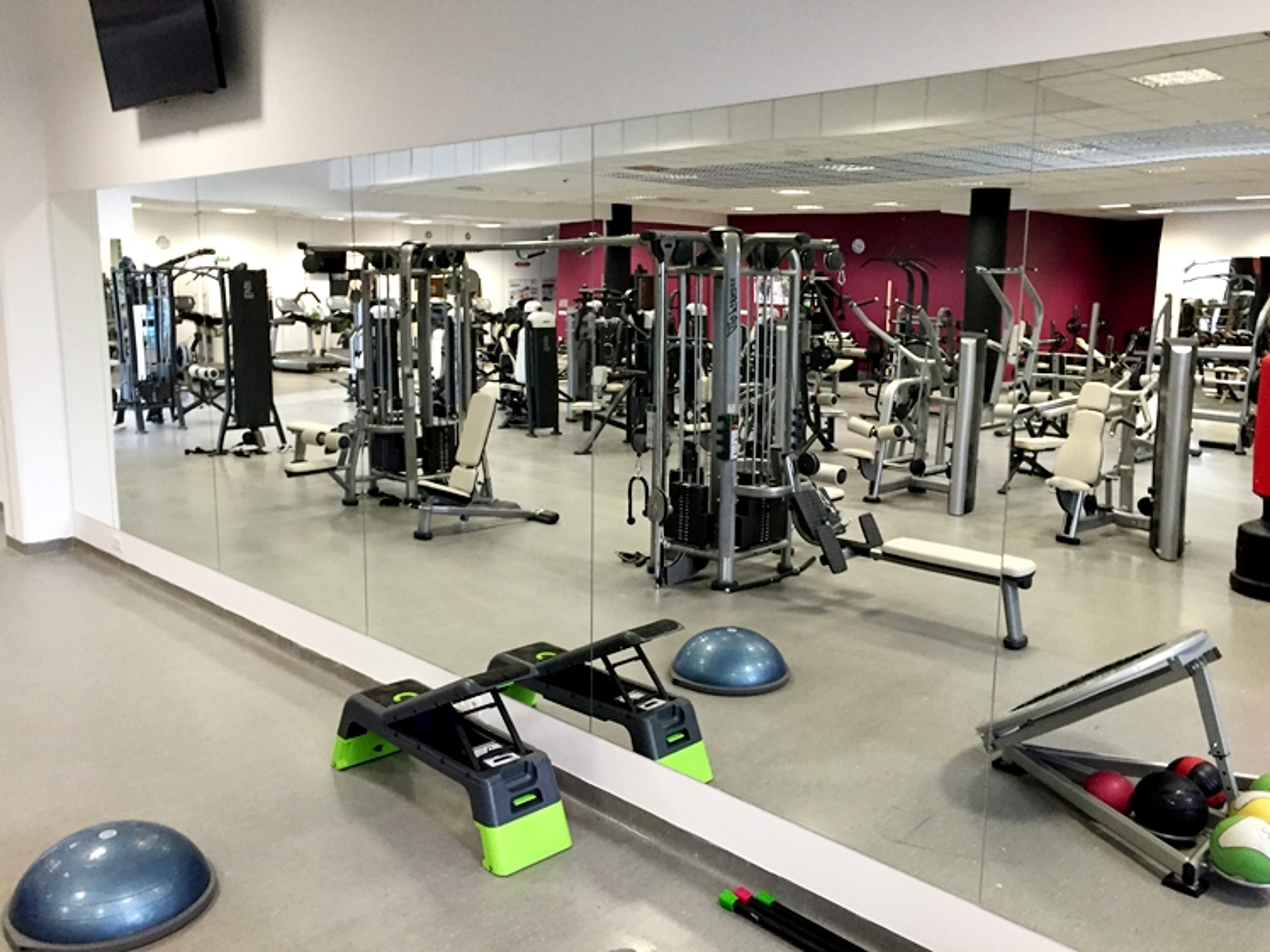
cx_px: 635
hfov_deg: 61.7
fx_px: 1064
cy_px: 476
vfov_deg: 48.2
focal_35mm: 29
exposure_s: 1/33
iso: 200
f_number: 2.2
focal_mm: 4.15
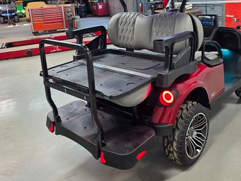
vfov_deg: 38.8
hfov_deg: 51.2
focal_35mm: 36
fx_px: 251
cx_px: 136
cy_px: 48
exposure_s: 1/120
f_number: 1.7
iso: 125
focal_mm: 6.3
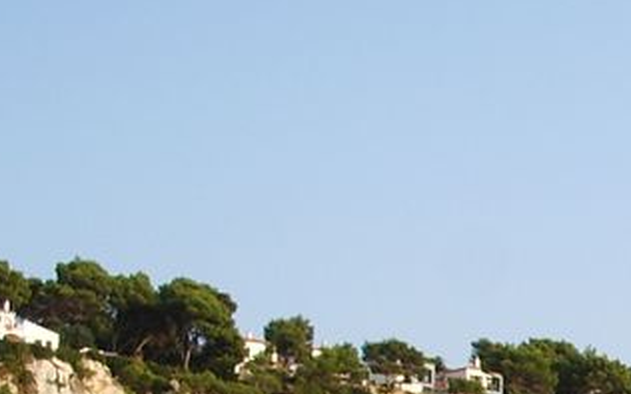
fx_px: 2423
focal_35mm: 141
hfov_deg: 13.8
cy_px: 696
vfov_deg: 8.9
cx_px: 990
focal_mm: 6.8
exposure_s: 1/160
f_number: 4.6
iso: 50
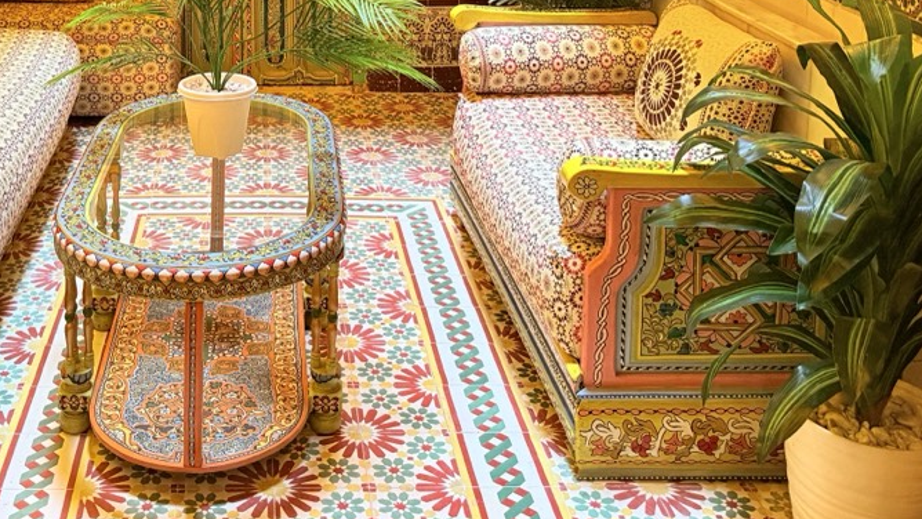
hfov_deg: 42.8
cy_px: -81
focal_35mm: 47
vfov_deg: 23.5
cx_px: 272
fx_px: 1149
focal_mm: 6.76
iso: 400
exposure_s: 1/100
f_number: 1.78
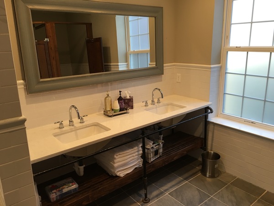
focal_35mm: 29
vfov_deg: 48.2
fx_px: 230
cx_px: 137
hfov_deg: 61.7
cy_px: 103
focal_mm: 4.15
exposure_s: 1/15
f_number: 2.2
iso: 32
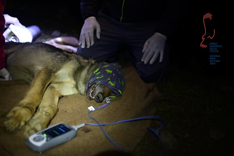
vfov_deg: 37.9
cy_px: 78
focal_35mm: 35
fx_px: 227
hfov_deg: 54.4
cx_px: 117
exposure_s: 1/250
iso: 2000
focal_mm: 35
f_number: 1.6
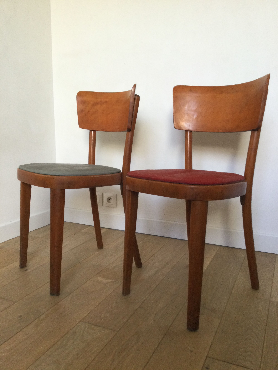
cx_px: 139
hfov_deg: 45.4
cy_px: 185
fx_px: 332
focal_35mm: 31
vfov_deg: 58.4
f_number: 2.4
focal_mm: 3.3
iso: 64
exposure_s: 1/30
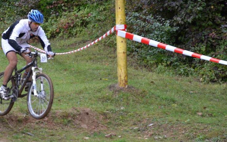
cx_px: 79
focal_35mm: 221
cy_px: 63
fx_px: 1366
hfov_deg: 9.5
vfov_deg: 6.0
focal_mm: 105
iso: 1100
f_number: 5.6
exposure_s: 1/500
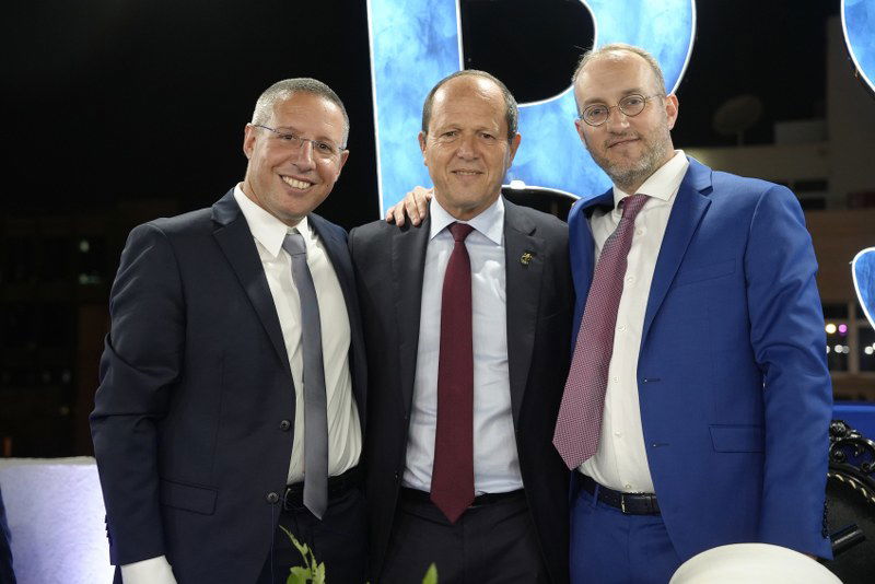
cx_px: 438
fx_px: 1306
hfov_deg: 37.1
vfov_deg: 25.2
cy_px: 292
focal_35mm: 54
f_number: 4
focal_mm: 53.7
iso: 2500
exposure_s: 1/160
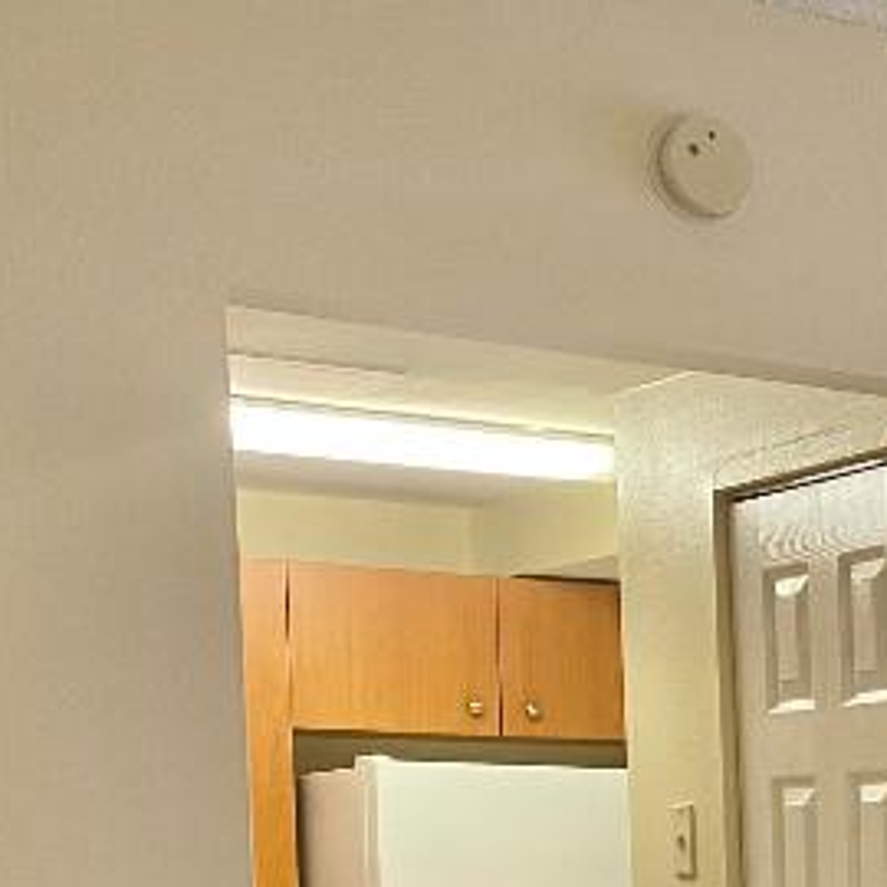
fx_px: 2522
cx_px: 1455
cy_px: 1104
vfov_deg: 18.7
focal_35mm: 87
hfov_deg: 17.3
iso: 100
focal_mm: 4.25
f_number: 1.8
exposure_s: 1/60
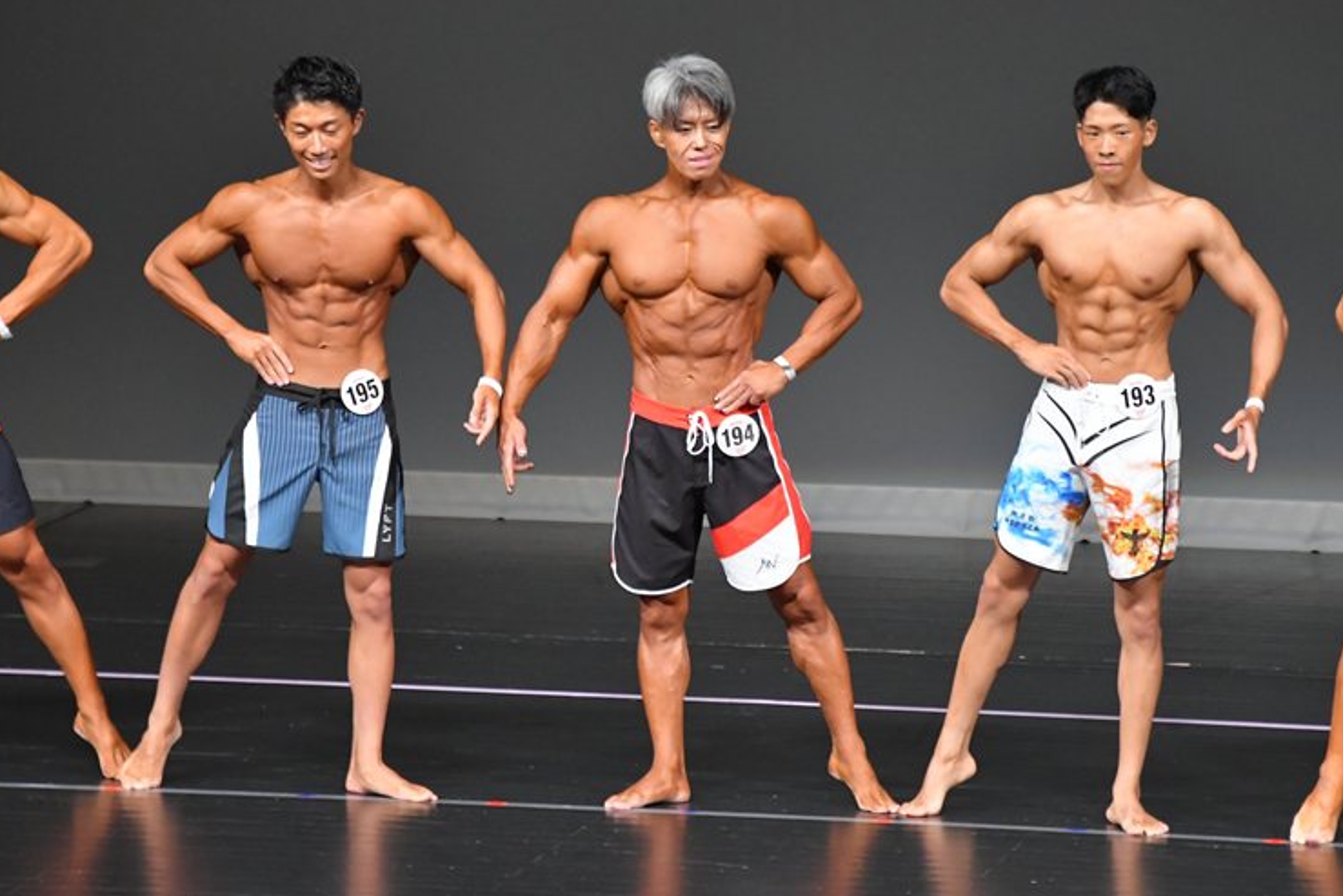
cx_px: 686
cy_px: 433
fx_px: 12312
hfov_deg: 6.2
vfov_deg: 4.2
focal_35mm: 330
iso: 5000
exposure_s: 1/400
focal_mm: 210
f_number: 5.6
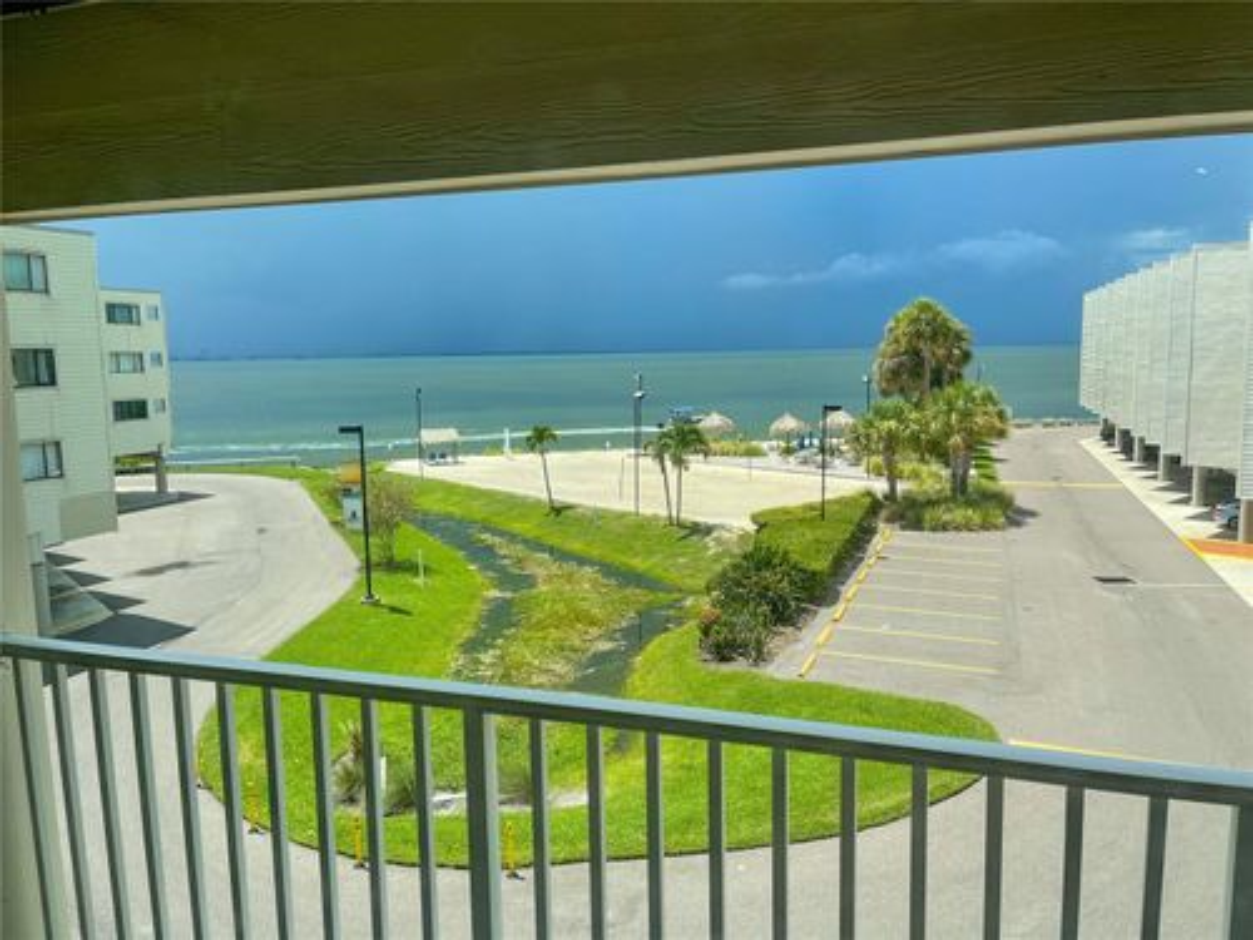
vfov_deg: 53.1
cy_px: 470
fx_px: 941
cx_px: 626
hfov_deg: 67.3
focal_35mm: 26
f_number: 1.6
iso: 32
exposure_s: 1/2000
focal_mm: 5.1
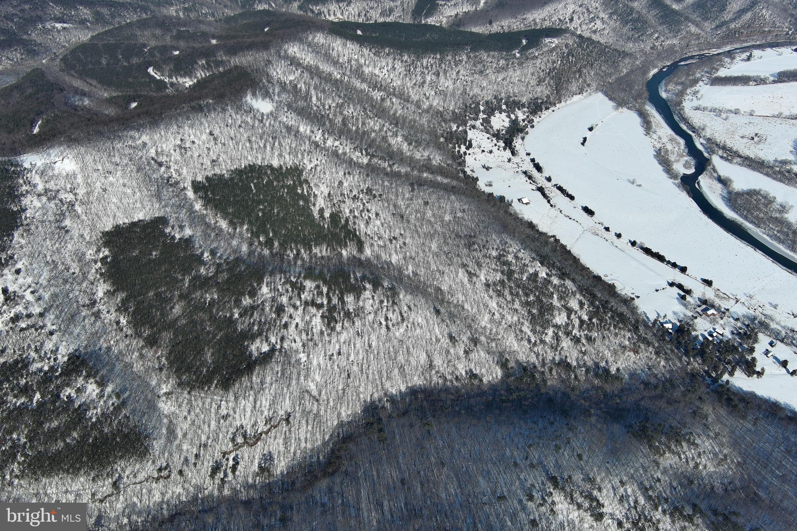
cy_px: 266
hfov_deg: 63.7
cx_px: 398
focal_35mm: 29
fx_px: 642
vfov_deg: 45.0
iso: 102
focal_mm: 10.57
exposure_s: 1/2342
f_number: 2.8
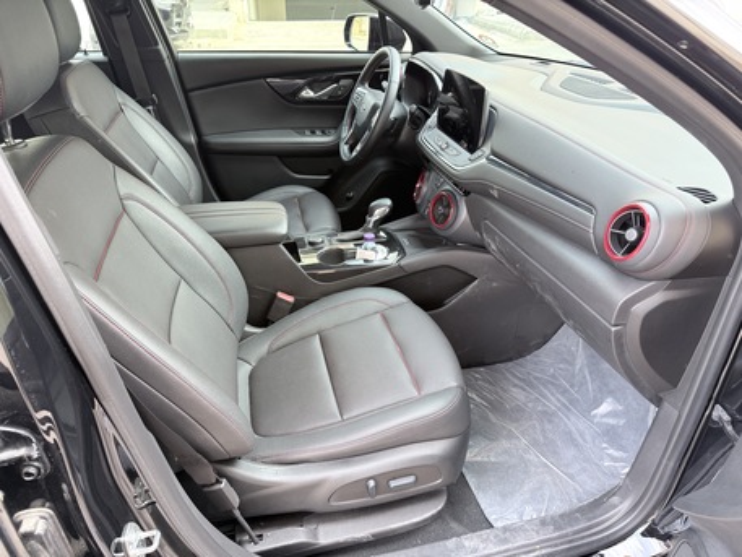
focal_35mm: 24
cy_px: 278
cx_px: 371
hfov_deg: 71.6
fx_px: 515
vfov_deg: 56.8
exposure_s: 1/125
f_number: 1.78
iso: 100
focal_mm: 6.76
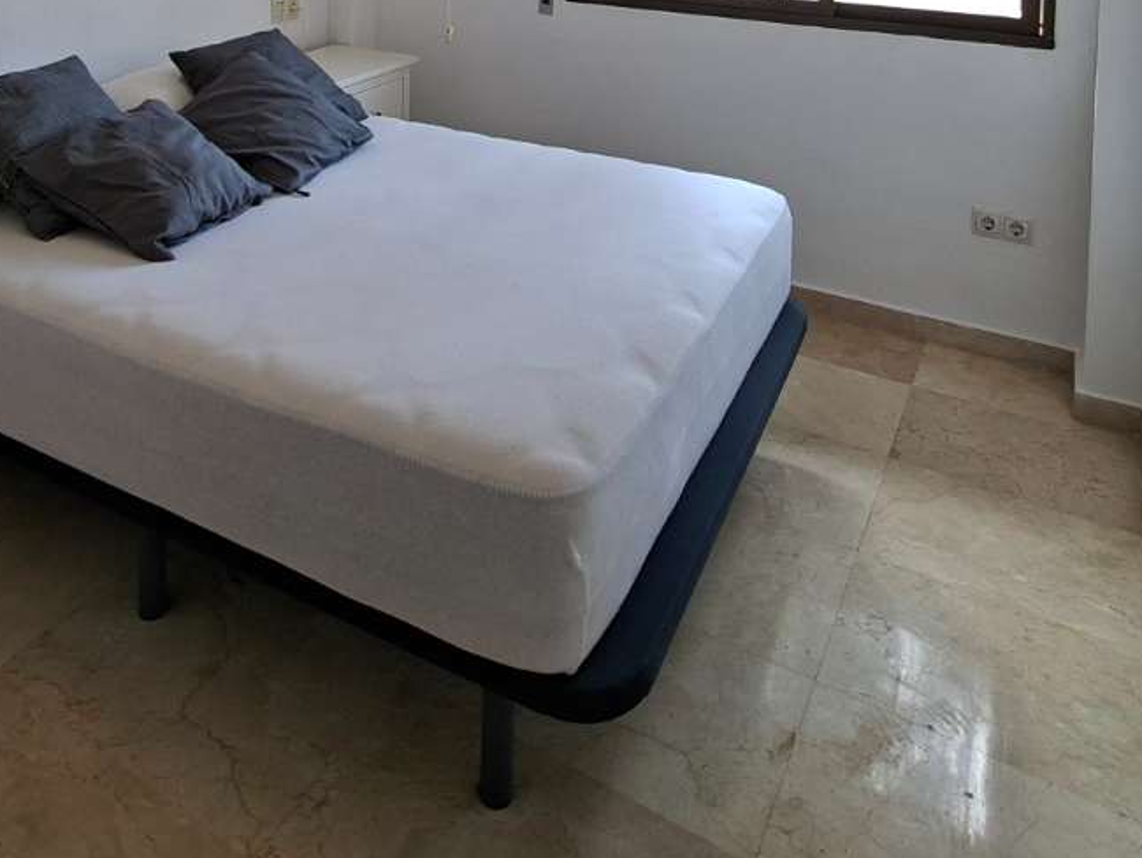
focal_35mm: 30
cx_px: 406
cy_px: -117
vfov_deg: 37.8
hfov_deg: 58.9
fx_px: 990
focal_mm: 1.74
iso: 40
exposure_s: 1/60
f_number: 2.2
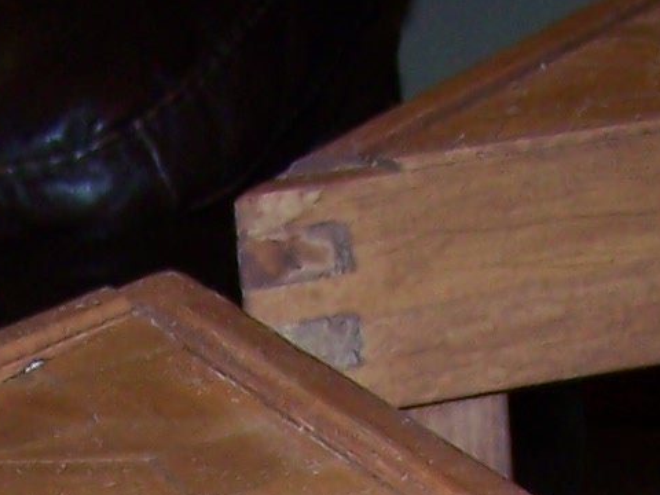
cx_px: 158
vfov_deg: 5.7
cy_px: 1493
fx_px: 4633
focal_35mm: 243
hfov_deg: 8.1
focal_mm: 6.3
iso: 80
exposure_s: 1/60
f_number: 2.8
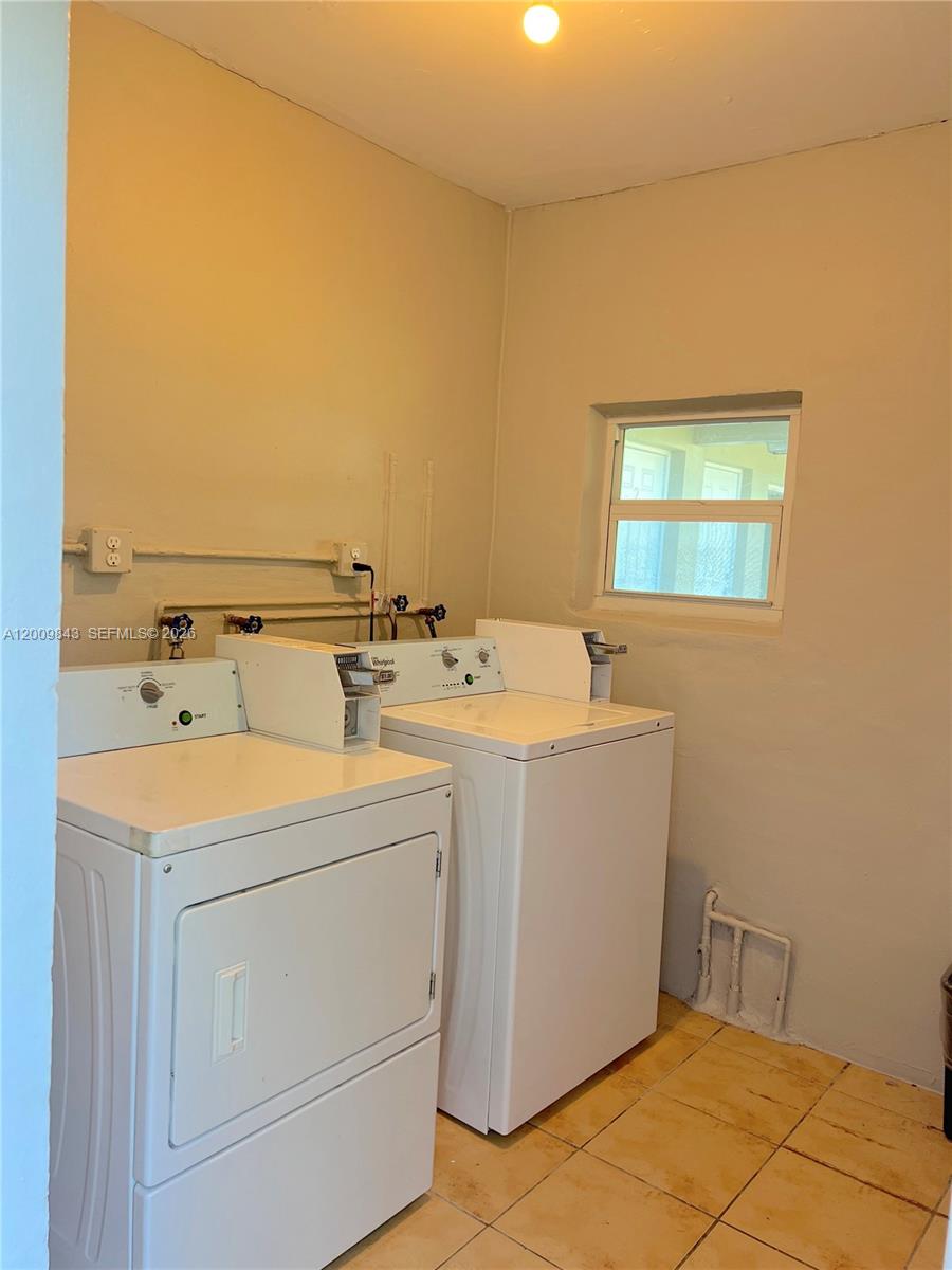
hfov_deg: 53.1
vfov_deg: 67.3
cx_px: 476
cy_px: 635
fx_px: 953
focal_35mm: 26
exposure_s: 1/115
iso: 125
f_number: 1.5
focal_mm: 5.7
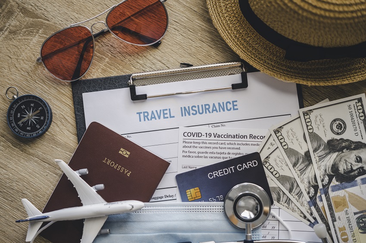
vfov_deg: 22.6
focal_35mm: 60
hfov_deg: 33.4
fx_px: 609
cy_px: 122
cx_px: 183
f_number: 3
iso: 500
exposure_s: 1/160
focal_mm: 60
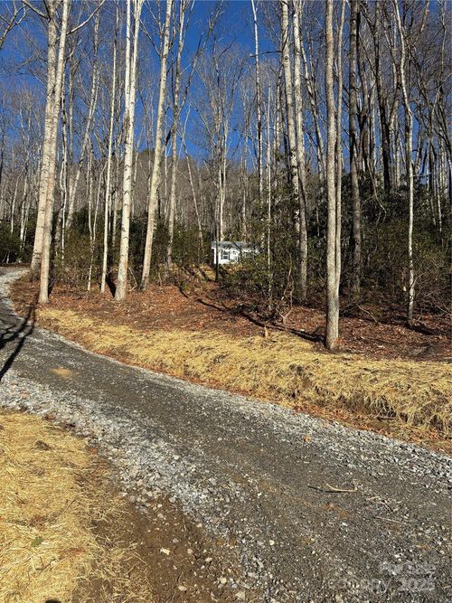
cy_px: 302
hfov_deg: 53.0
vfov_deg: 67.3
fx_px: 453
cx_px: 226
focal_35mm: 26
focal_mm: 5.96
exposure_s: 1/2857
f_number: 1.6
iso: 50
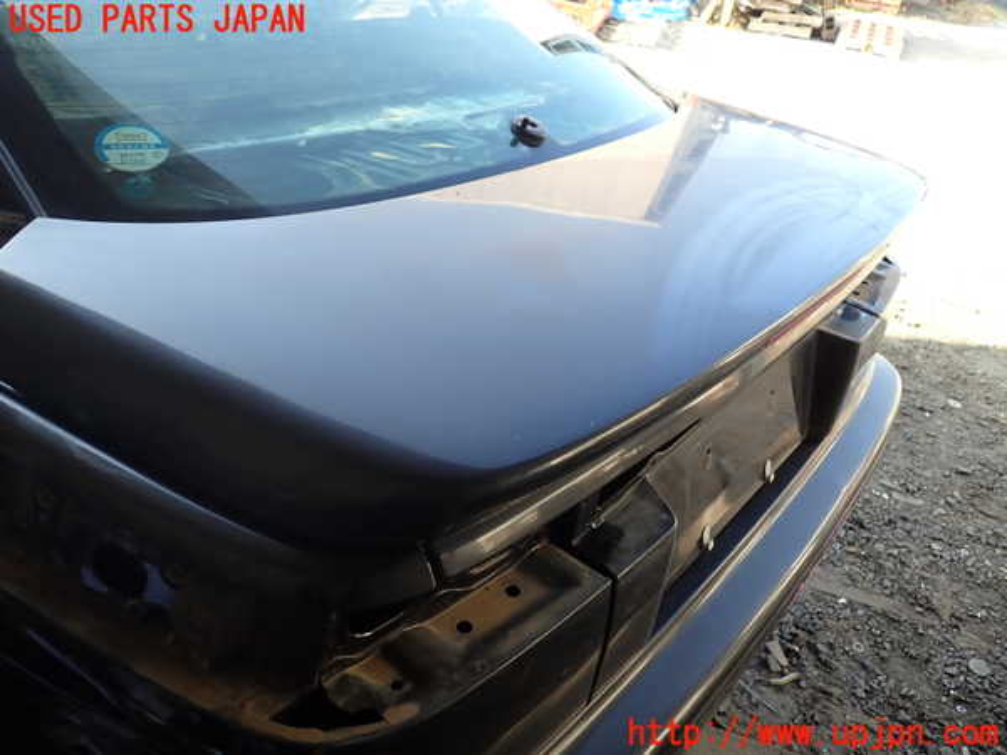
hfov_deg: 60.0
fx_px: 873
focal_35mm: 30
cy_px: 378
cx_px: 504
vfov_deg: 46.8
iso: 100
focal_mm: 5.4
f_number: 2.3
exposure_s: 1/125
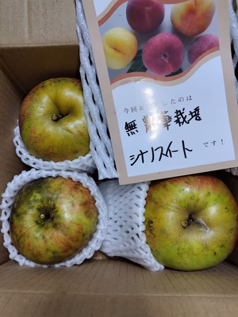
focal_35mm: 23
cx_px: 119
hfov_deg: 58.9
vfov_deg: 73.9
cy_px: 158
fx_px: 211
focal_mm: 5.5
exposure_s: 1/100
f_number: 1.9
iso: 173
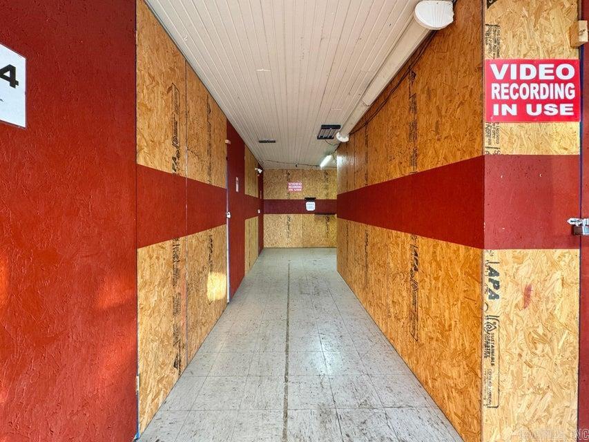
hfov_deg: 102.1
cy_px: 221
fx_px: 238
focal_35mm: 14
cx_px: 294
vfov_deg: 85.7
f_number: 2.2
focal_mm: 2.22
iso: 160
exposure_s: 1/60
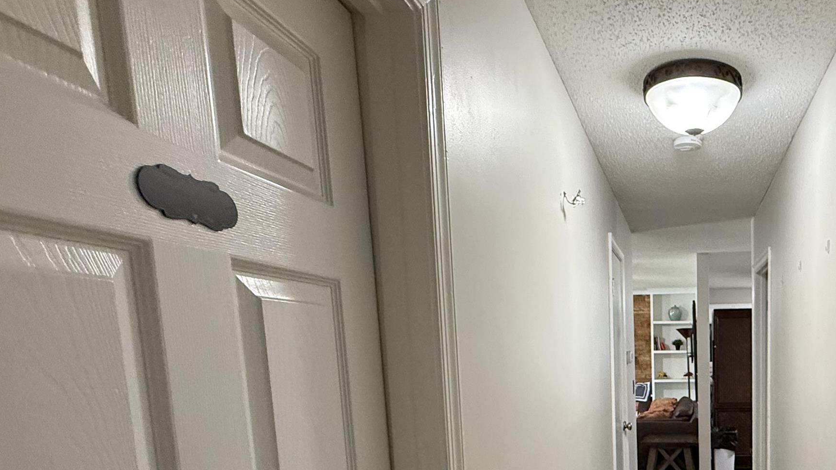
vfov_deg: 40.0
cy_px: 417
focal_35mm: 27
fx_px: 599
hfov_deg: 62.8
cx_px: 689
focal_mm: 2.22
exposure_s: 1/60
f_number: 2.2
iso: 500
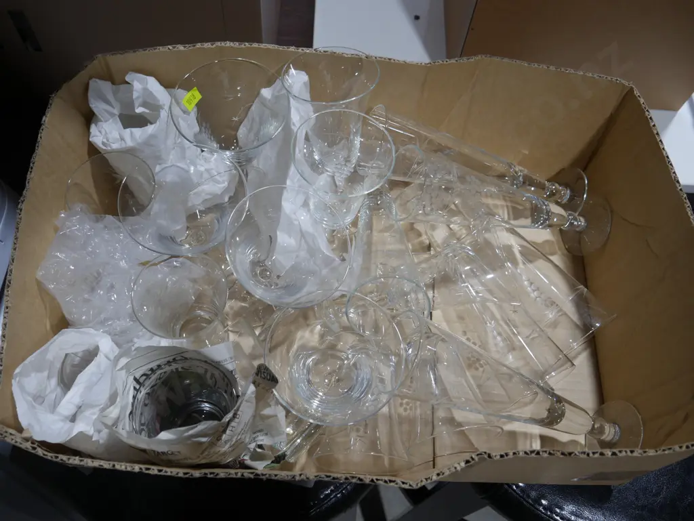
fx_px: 642
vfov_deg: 44.2
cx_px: 347
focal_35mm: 32
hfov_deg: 56.8
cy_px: 260
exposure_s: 1/125
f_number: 4
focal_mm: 16
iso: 200
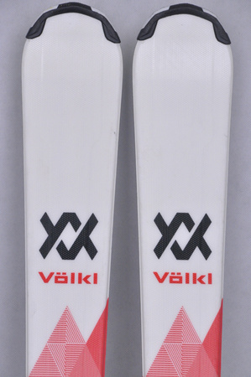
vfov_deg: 13.1
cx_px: 126
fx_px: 1651
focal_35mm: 158
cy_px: 188
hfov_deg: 8.7
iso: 3200
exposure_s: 1/125
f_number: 9.5
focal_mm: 105
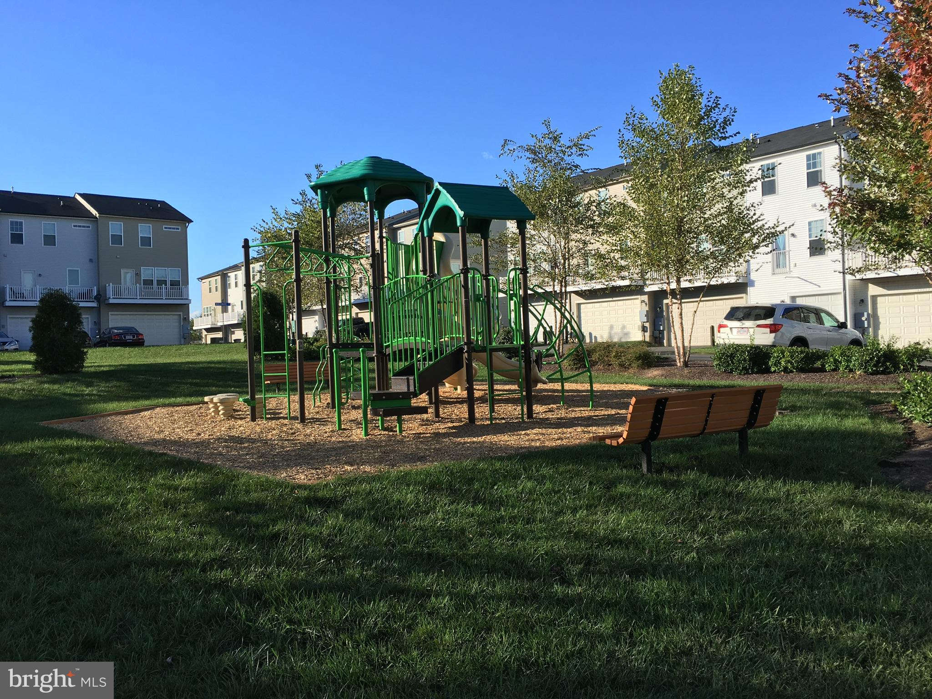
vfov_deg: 48.2
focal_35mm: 29
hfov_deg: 61.7
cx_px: 466
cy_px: 350
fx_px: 781
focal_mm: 4.15
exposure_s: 1/974
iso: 25
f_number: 2.2
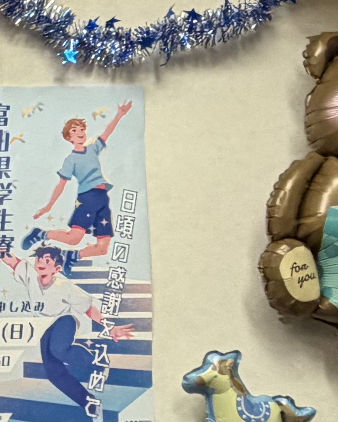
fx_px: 1150
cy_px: 389
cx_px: -288
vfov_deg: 20.3
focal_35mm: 92
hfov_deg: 14.5
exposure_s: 1/50
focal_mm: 2.22
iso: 160
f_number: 2.2
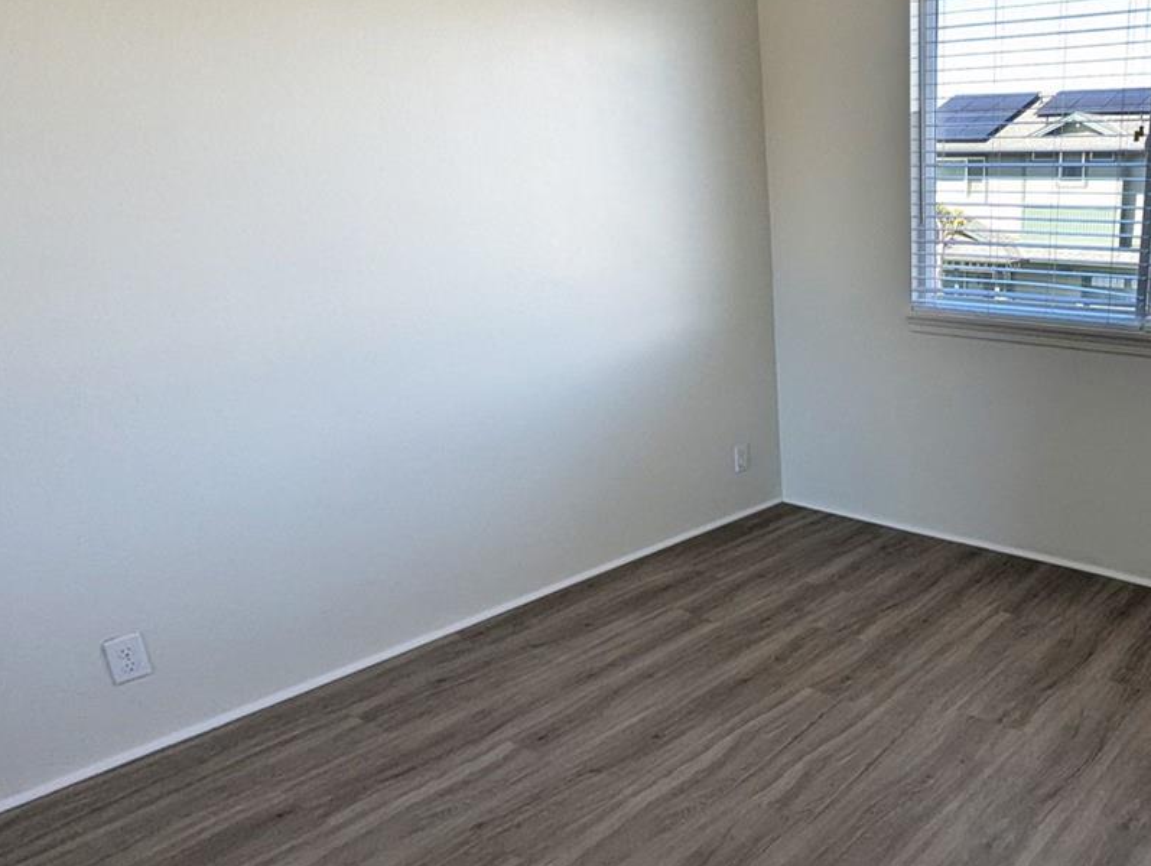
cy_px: 512
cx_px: 939
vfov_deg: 52.9
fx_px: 866
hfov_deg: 61.1
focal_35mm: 26
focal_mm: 1.95
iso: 50
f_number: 2.2
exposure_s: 1/173
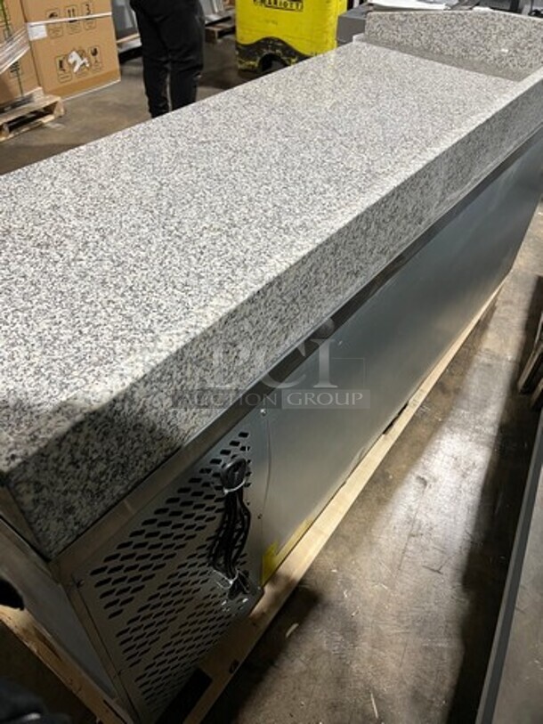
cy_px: 362
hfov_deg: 53.1
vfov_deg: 67.3
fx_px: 544
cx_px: 272
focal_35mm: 26
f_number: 1.5
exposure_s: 1/60
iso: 160
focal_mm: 5.7
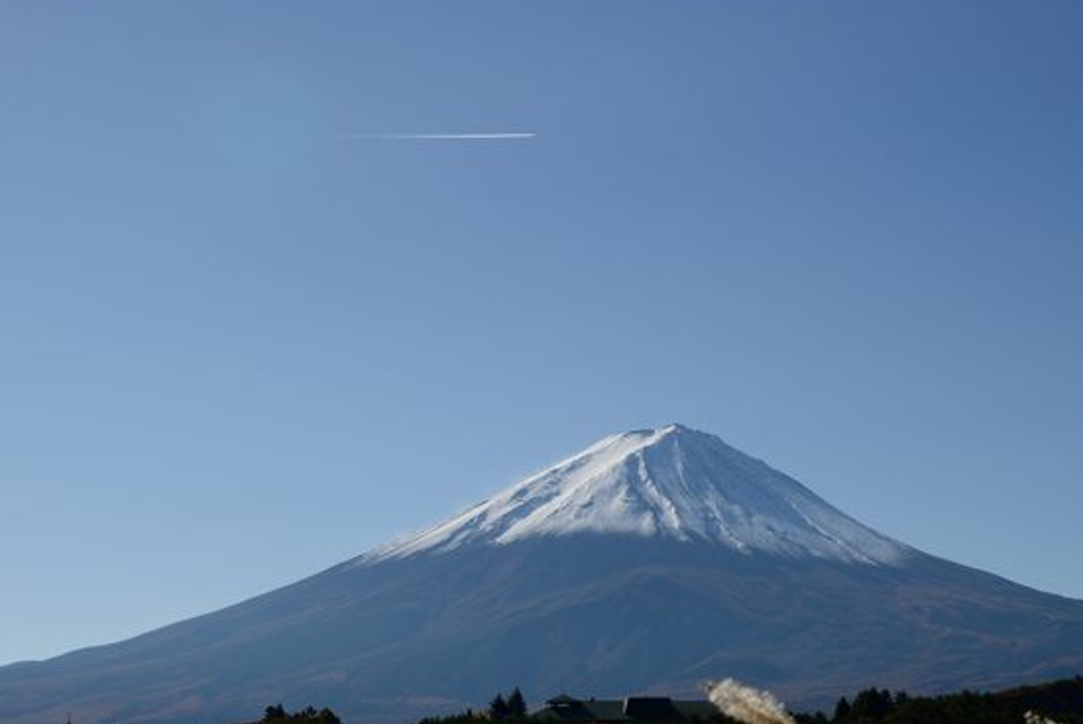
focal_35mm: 78
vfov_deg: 17.4
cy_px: 556
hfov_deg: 25.7
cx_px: 790
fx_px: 2348
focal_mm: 42
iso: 100
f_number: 8
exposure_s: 1/800
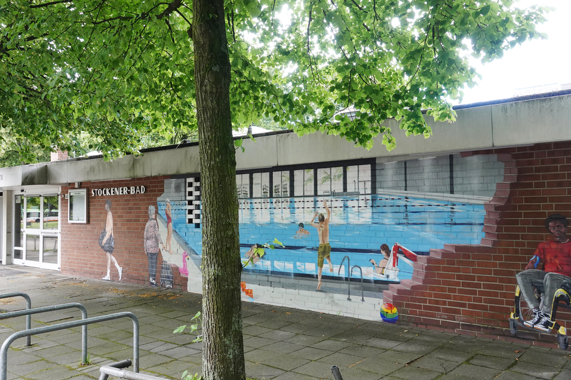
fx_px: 492
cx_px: 286
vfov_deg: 42.3
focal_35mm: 31
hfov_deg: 60.3
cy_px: 190
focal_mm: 11.26
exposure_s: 1/250
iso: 500
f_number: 3.2
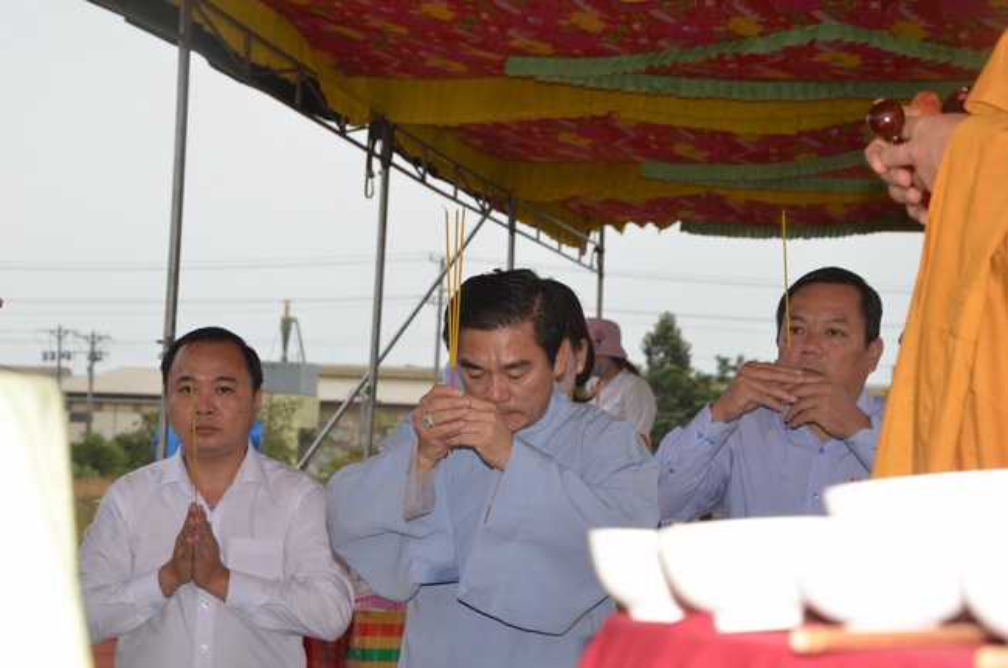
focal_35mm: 93
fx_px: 2599
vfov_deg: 14.7
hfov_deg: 21.9
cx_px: 504
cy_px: 334
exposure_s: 1/250
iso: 640
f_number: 9
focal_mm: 62
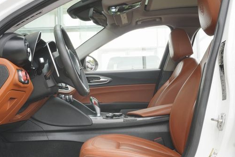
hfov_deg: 42.7
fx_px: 300
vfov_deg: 29.2
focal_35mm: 46
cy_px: 87
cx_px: 116
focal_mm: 24
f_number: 13
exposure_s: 1/15
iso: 160
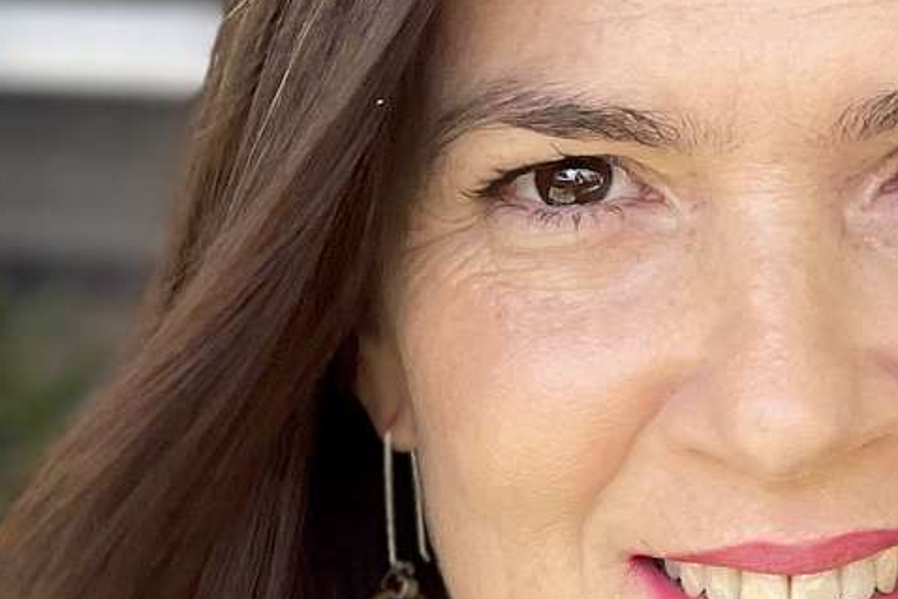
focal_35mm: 163
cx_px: 539
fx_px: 4067
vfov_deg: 8.3
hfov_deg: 12.6
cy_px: 757
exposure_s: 1/122
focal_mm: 6
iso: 40
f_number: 2
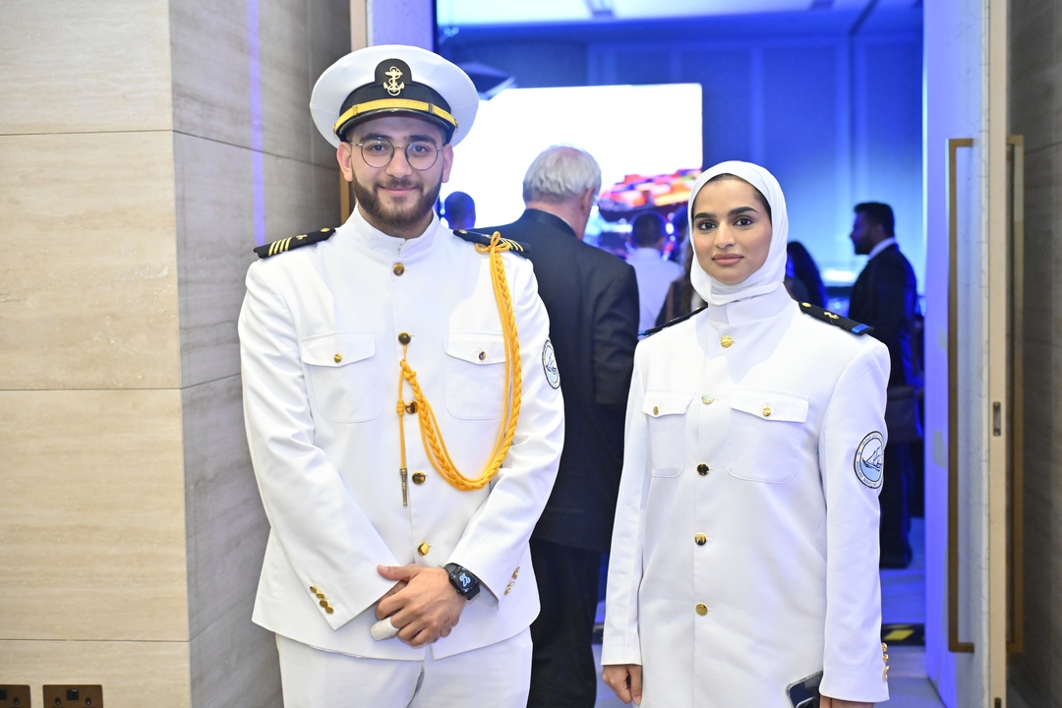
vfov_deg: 28.1
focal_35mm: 48
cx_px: 531
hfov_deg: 41.1
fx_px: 1416
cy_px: 354
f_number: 3.2
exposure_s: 1/125
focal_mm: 48
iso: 4000
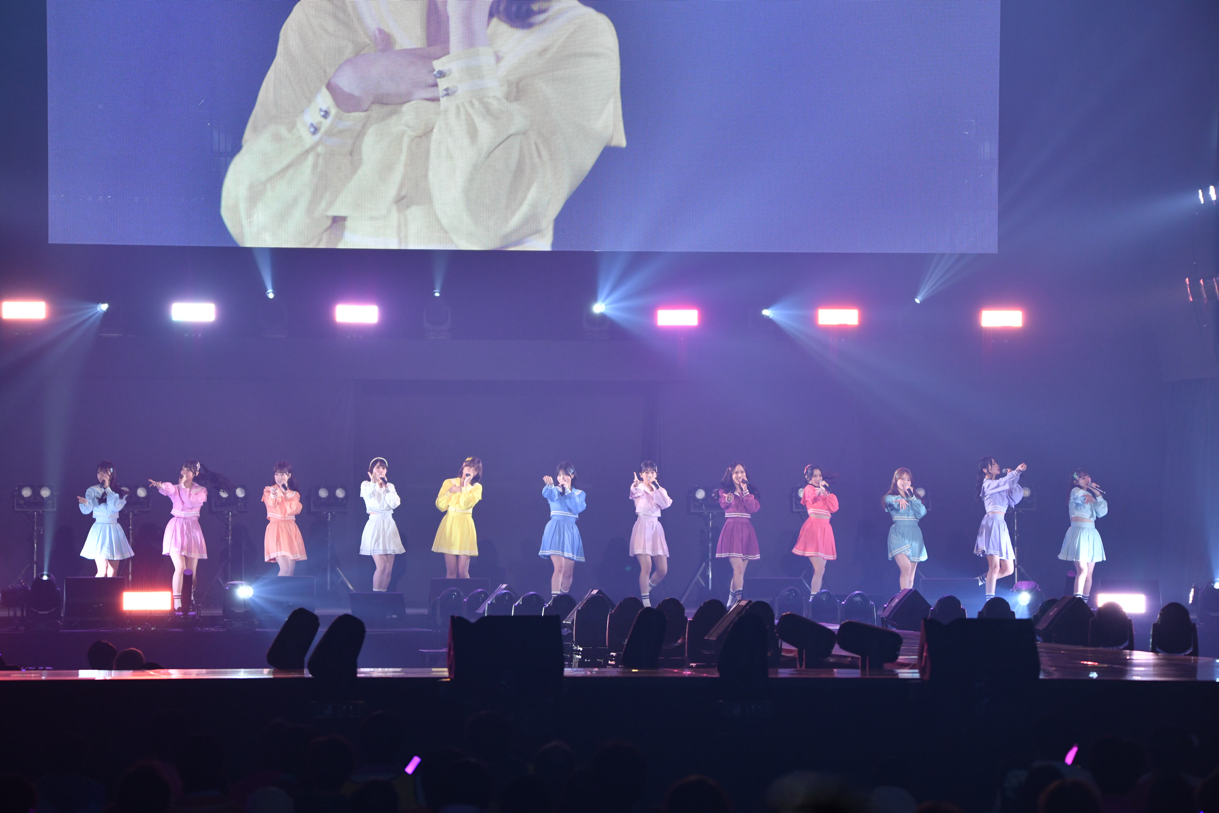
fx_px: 6602
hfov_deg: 10.5
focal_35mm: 195
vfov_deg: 7.0
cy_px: 406
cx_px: 610
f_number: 5.3
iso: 1250
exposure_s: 1/320
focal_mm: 195
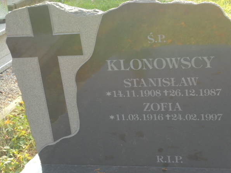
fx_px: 460
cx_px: 124
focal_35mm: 69
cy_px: 90
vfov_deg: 21.3
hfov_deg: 28.2
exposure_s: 1/50
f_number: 5.6
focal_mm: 11.5
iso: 100
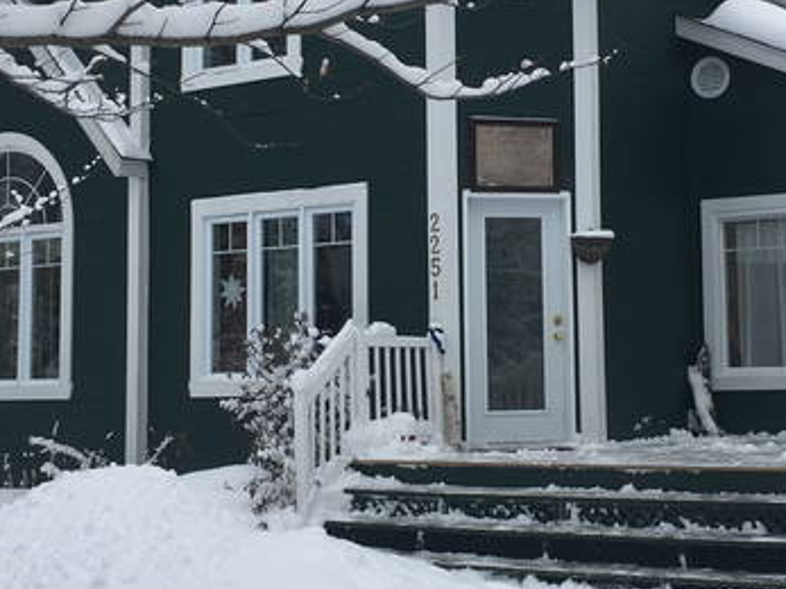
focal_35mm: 66
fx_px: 1498
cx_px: 492
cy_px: 213
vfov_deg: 22.2
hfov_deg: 29.3
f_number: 2.2
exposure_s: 1/298
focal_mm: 4.15
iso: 25
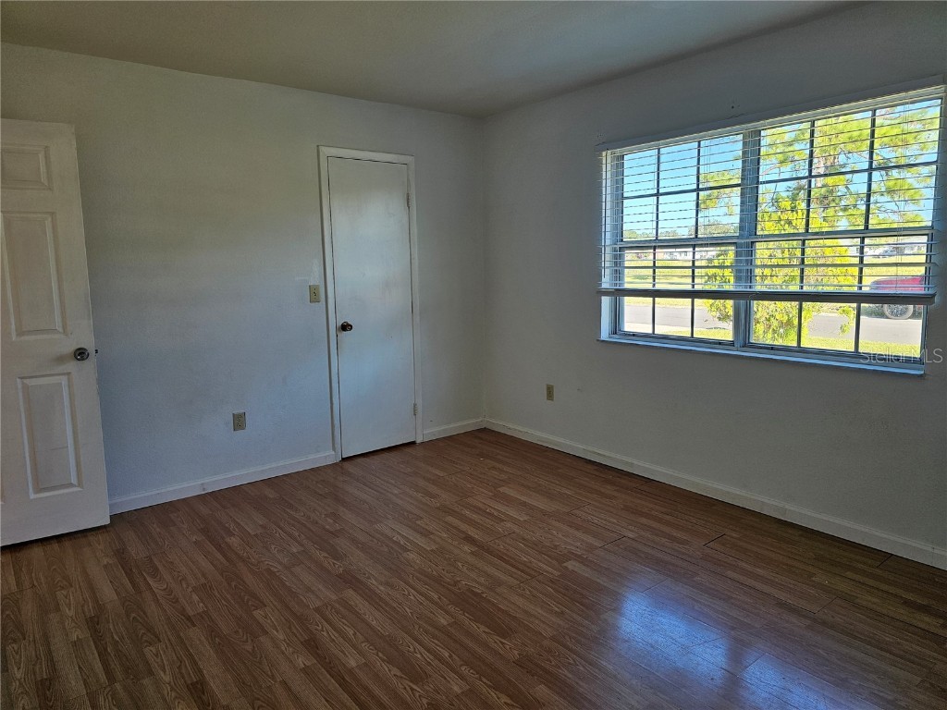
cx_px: 474
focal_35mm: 23
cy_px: 355
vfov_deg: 58.9
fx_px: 629
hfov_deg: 73.9
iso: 80
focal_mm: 6.3
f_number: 1.7
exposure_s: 1/207
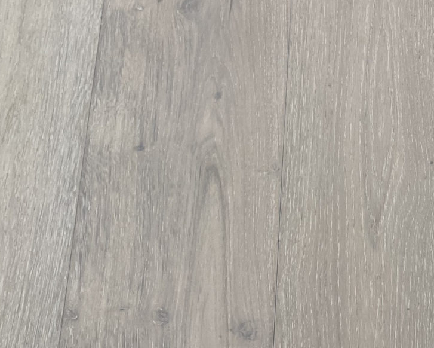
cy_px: -115
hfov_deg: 24.7
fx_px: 964
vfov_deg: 18.8
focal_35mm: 75
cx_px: 381
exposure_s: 1/1783
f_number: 1.8
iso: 32
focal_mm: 4.25
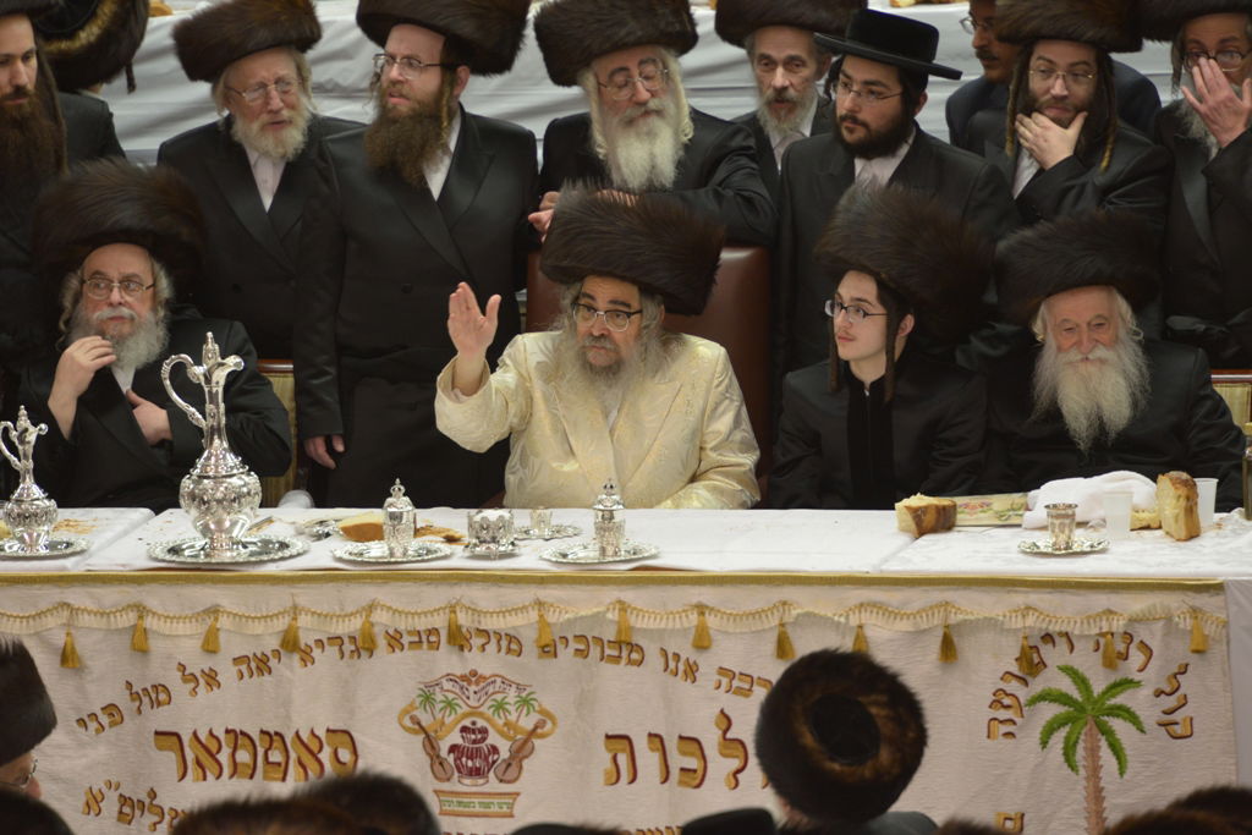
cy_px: 418
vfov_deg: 3.4
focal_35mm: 400
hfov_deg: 5.2
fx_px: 13912
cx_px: 626
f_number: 5.6
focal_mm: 400
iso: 1600
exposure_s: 1/100
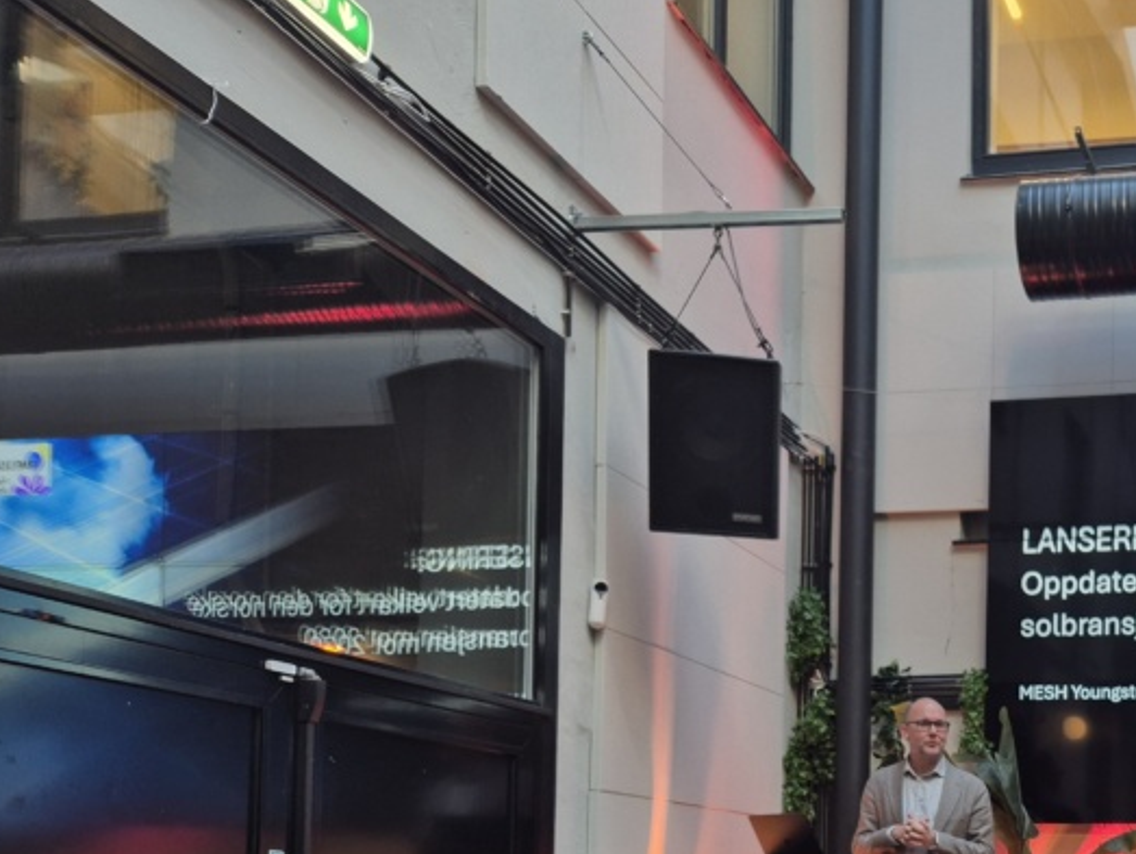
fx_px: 1478
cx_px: 1097
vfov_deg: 30.2
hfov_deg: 38.1
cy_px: 830
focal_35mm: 45
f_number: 1.8
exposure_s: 1/53
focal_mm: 5.4
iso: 64
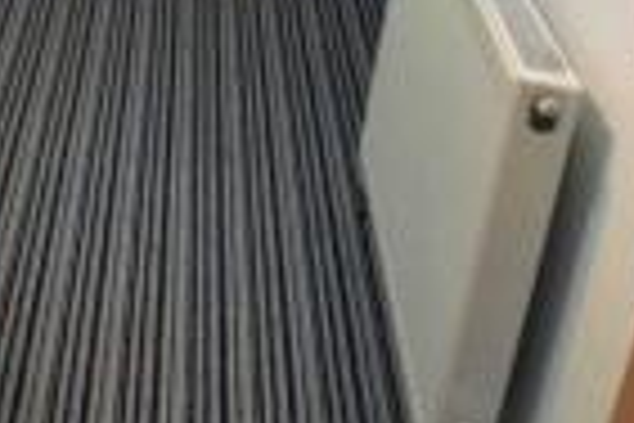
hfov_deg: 24.7
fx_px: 1157
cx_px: -283
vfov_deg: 17.7
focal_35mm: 66
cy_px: -281
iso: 1000
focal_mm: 13
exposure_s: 1/10
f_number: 8
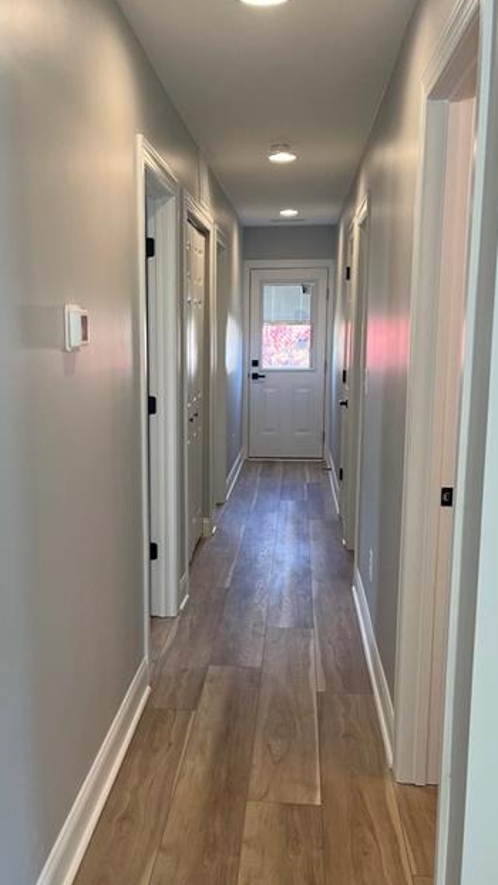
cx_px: 178
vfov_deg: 56.6
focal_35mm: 35
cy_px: 468
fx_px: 821
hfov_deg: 33.5
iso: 125
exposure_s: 1/120
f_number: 1.6
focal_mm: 5.1
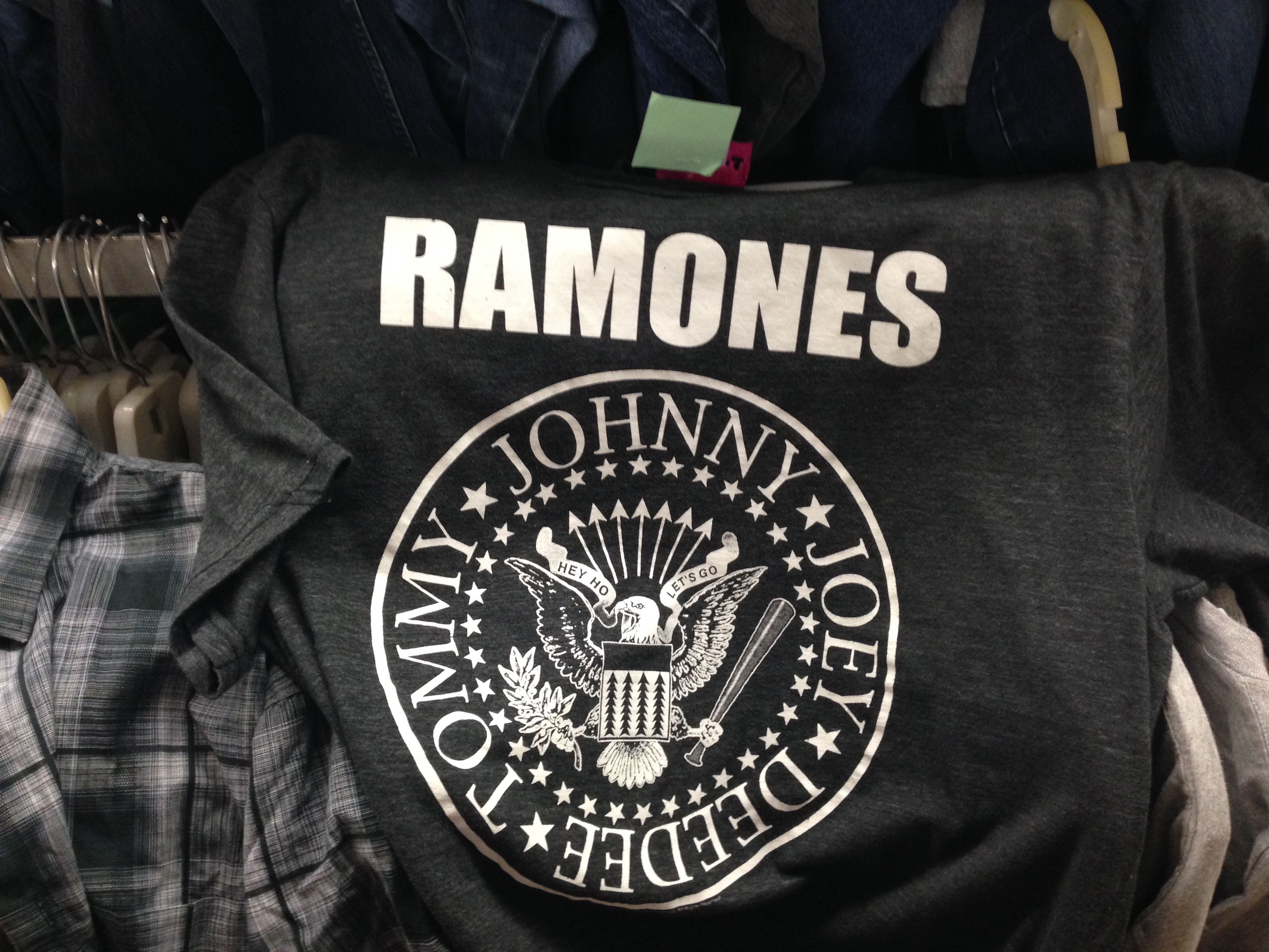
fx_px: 1210
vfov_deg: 42.9
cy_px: 476
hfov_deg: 55.4
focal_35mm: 33
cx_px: 634
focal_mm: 4.12
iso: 200
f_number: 2.4
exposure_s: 1/20
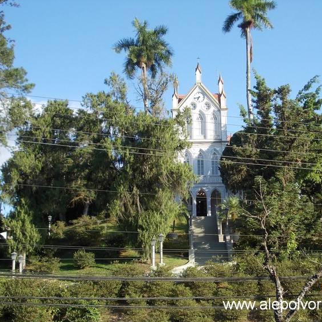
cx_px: 205
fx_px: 642
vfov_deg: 28.2
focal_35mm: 61
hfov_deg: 28.0
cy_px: 162
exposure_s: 1/320
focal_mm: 7.2
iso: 80
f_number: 3.6
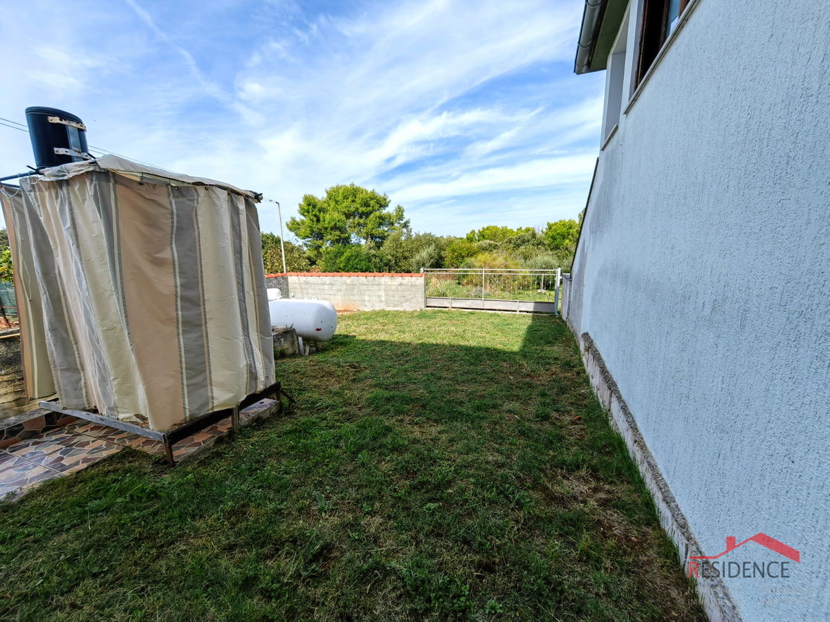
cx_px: 415
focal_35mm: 13
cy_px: 311
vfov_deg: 89.9
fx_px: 312
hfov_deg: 106.2
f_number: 2.2
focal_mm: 1.76
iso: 50
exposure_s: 1/1650
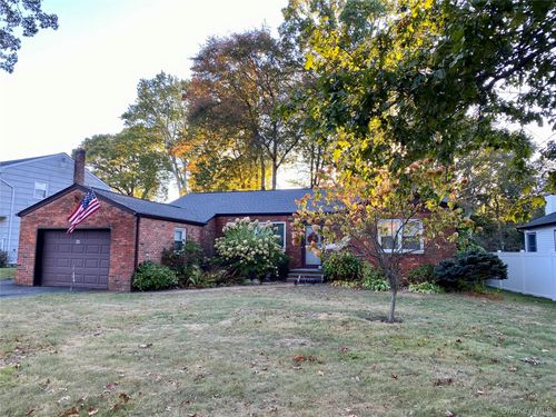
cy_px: 208
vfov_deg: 53.1
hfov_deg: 67.3
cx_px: 278
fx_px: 418
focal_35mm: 26
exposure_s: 1/122
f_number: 1.8
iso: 32
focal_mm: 4.25
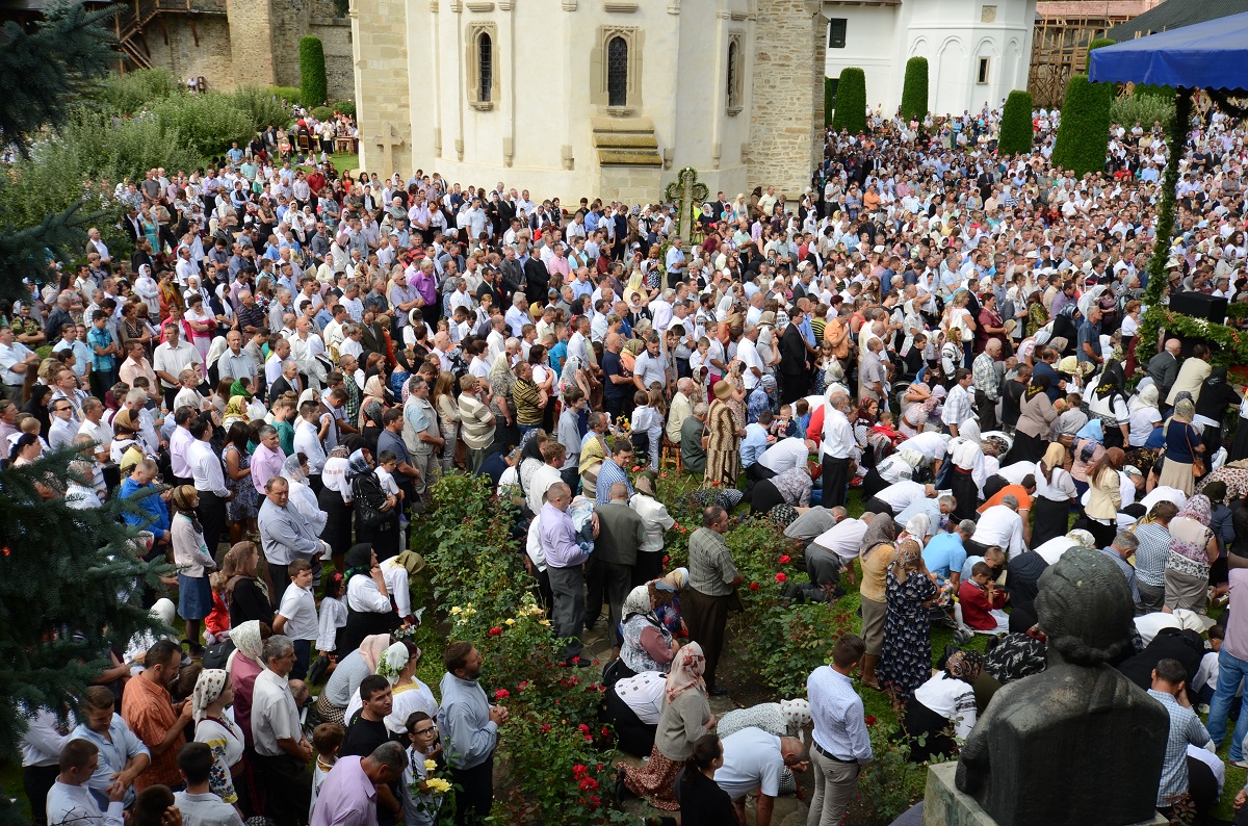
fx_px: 1141
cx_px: 624
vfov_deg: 39.8
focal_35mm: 33
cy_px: 413
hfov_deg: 57.3
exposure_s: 1/100
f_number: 8
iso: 100
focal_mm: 22
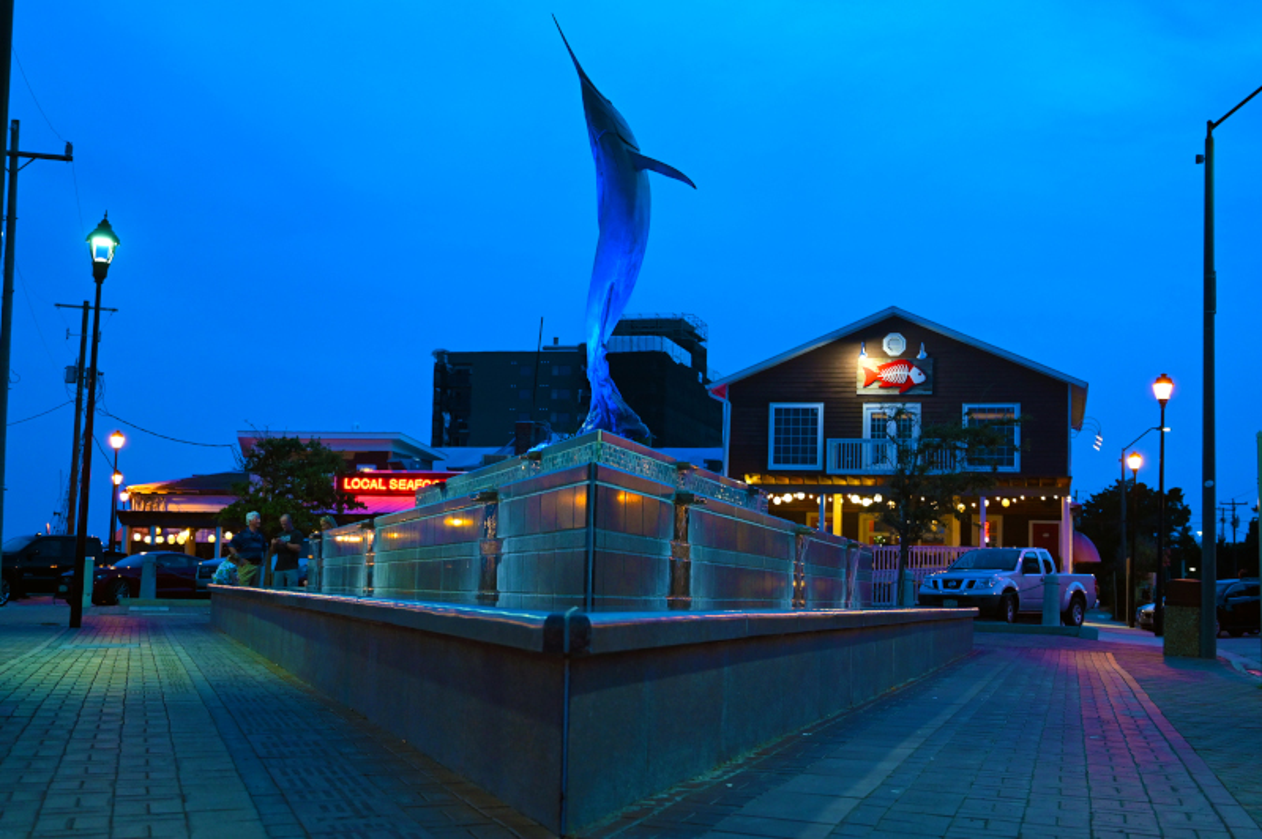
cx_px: 631
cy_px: 420
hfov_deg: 44.5
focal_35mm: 44
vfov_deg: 30.5
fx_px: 1541
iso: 2500
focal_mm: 44
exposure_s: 1/50
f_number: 4
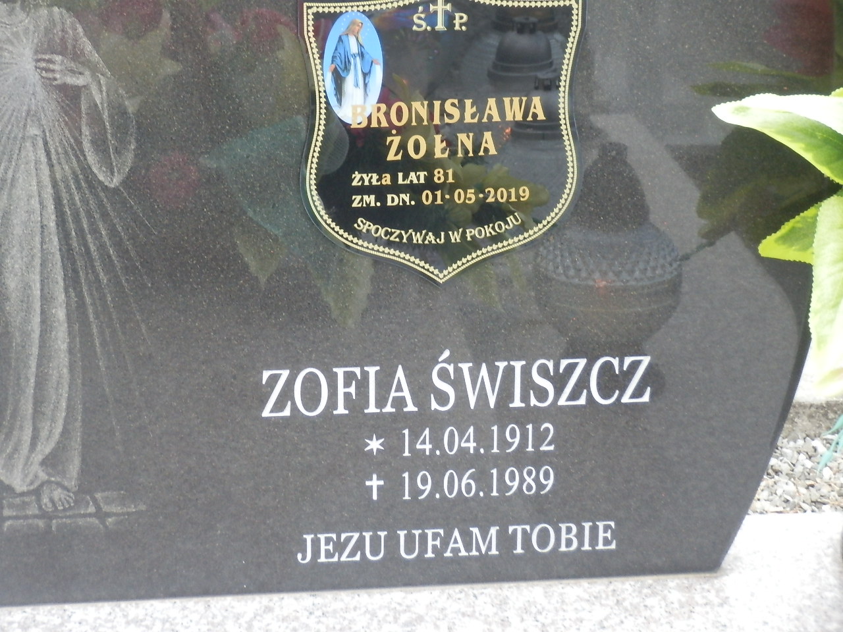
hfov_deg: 17.7
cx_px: 422
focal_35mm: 111
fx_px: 2703
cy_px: 316
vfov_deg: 13.3
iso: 400
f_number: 5.5
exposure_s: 1/50
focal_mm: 19.6
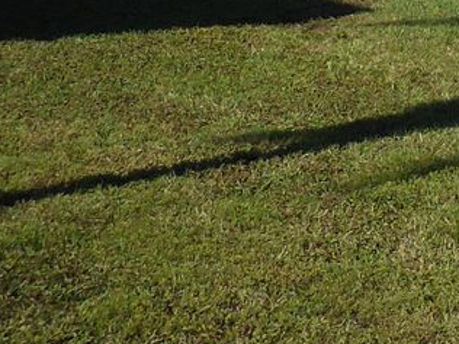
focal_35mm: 108
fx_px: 1432
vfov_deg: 12.6
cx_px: 669
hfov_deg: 16.7
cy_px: -263
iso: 125
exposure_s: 1/800
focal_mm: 4.5
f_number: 6.6
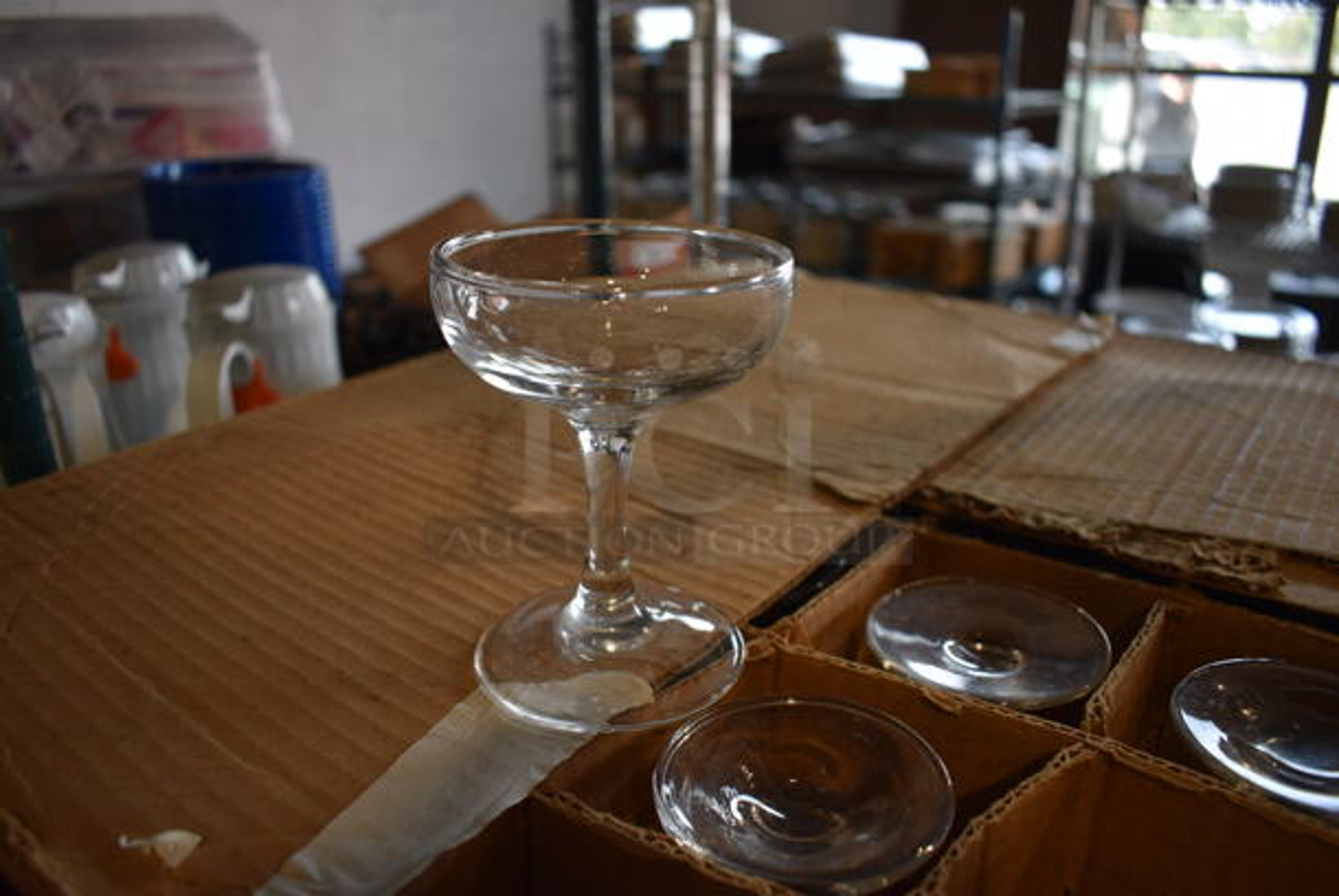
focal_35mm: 27
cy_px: 448
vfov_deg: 48.0
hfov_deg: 67.3
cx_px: 670
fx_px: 1005
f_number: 3.5
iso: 640
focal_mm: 18
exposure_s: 1/250
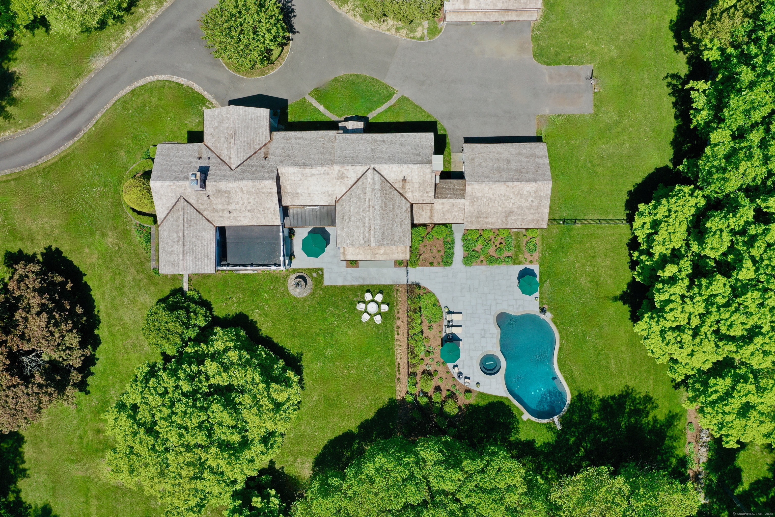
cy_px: 258
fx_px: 603
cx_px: 388
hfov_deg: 65.5
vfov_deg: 46.4
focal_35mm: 28
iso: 100
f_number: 5.6
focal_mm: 10.26
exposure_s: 1/500
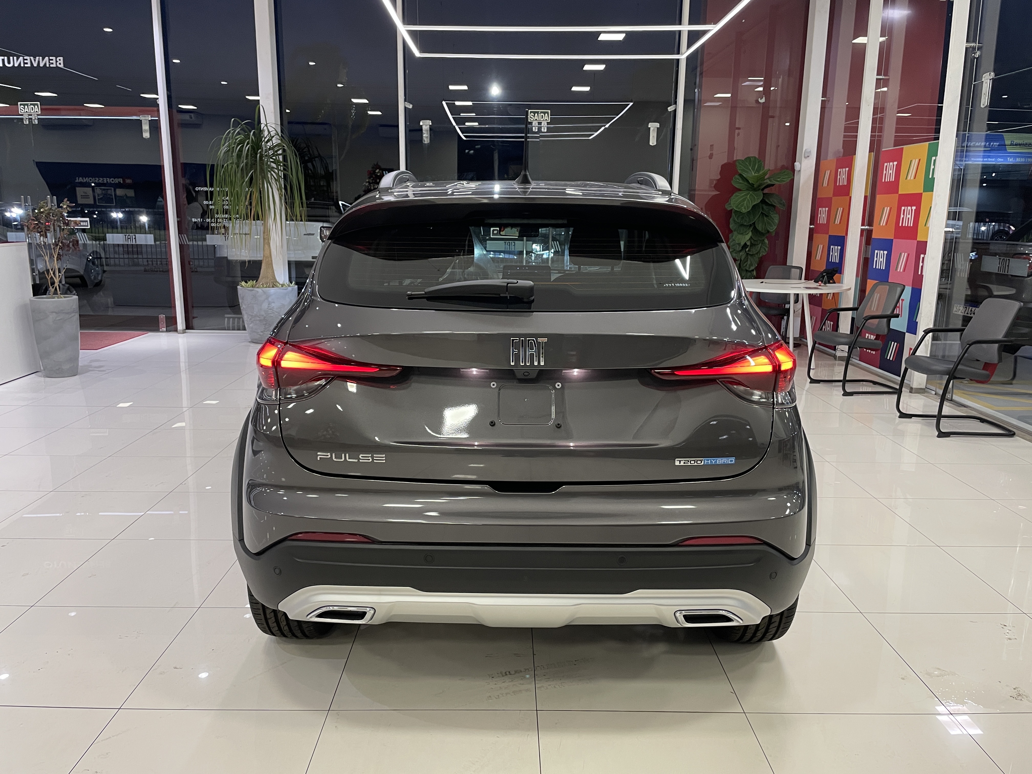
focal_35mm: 26
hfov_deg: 67.3
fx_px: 775
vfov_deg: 53.1
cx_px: 516
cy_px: 387
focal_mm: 4.2
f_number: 1.6
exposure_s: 1/60
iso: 125
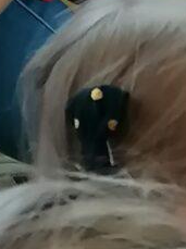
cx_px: 636
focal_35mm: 357
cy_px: 632
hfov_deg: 4.0
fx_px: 2565
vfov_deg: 5.4
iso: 100
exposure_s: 1/60
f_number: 1.8
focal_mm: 4.75
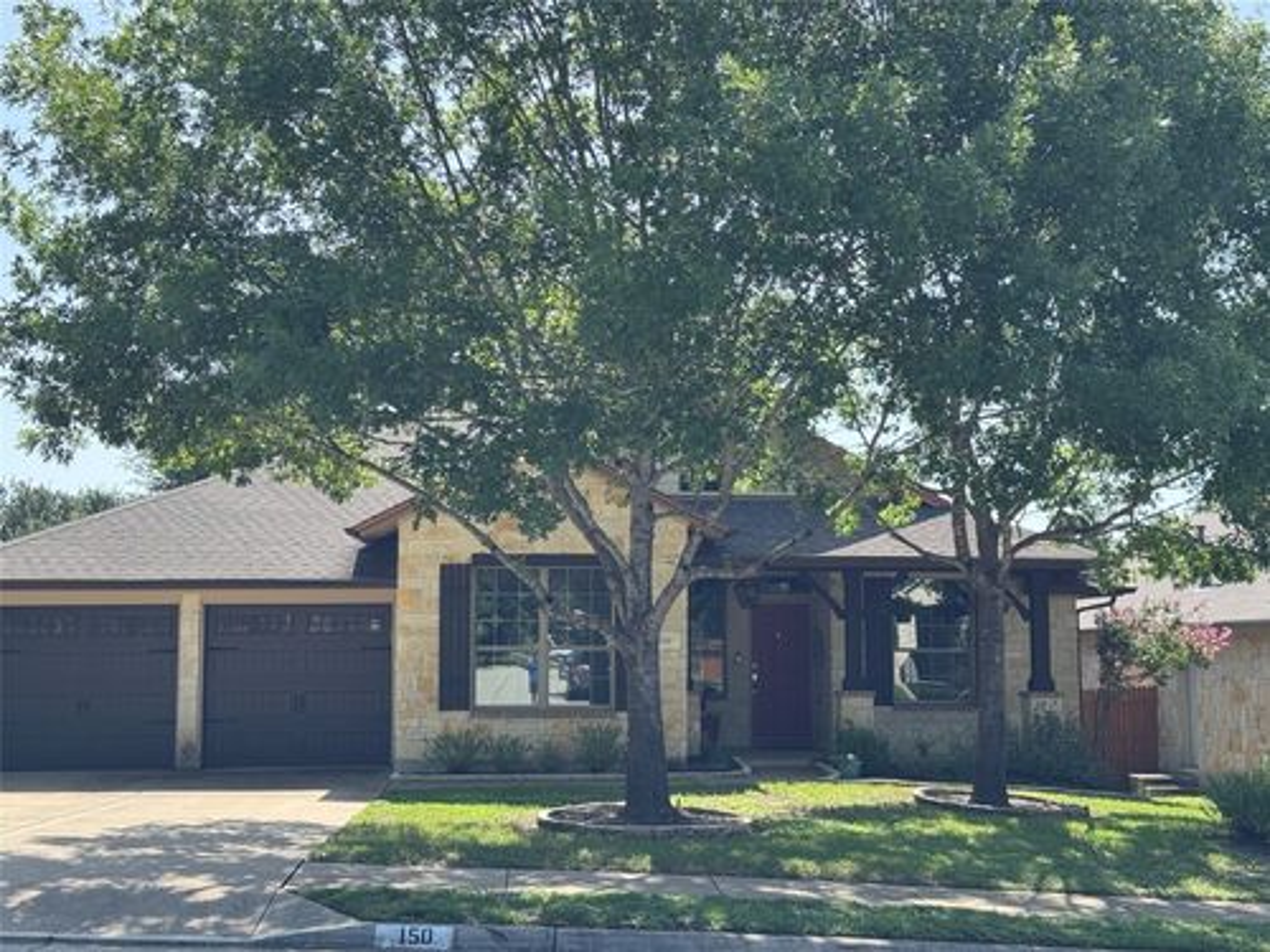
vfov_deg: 30.3
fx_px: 1761
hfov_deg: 39.7
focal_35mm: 48
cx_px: 635
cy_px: 476
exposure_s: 1/1238
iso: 64
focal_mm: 6.76
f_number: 1.78
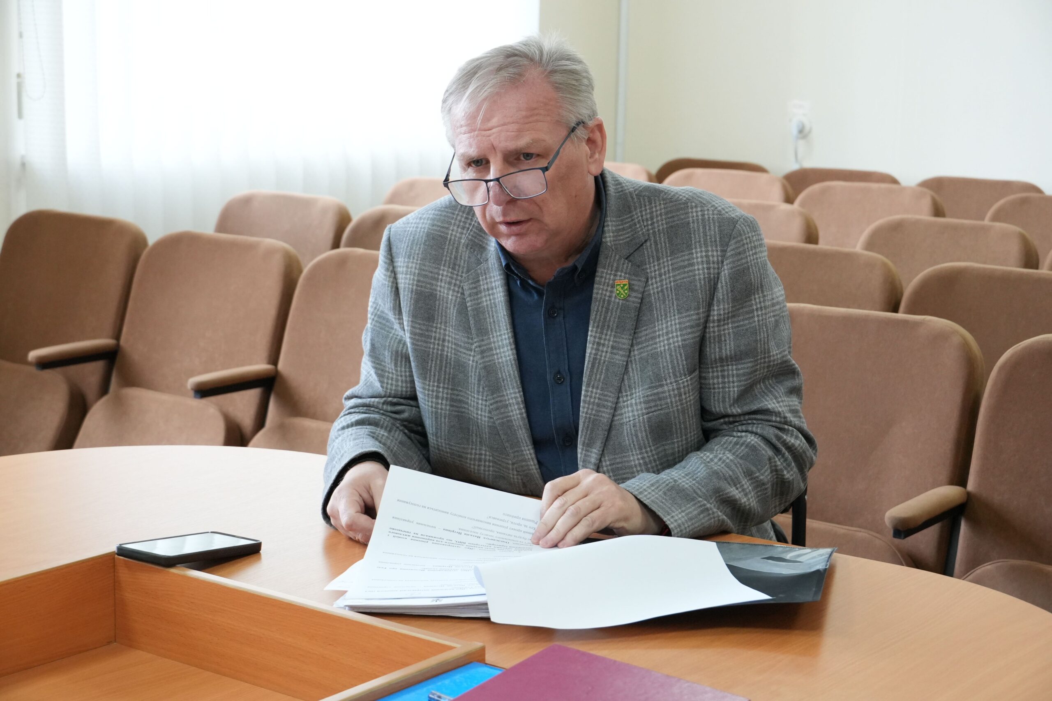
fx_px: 1928
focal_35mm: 66
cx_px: 526
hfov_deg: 30.5
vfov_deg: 20.6
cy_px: 350
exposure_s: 1/80
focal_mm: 44
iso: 2000
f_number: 5.6
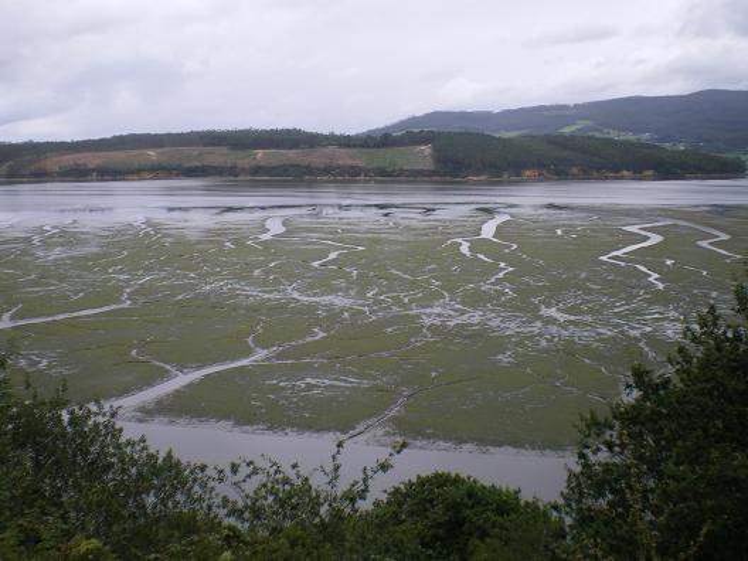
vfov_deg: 37.7
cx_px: 374
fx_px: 821
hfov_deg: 49.0
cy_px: 280
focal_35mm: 38
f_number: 4.6
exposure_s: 1/160
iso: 64
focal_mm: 6.3
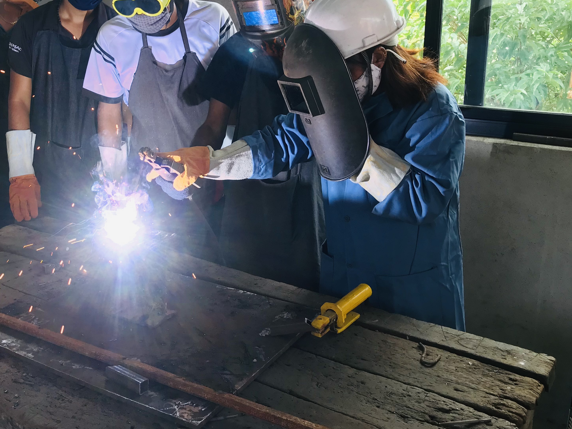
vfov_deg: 36.5
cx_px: 186
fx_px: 644
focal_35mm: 39
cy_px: 146
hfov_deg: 47.0
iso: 20
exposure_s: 1/118
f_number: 1.8
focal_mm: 3.99
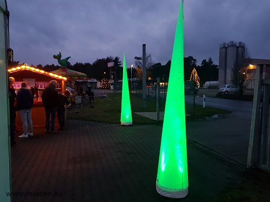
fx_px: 203
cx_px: 135
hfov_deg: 67.3
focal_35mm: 26
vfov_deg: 53.1
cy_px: 101
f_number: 1.7
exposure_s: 1/14
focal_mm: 4.2
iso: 200
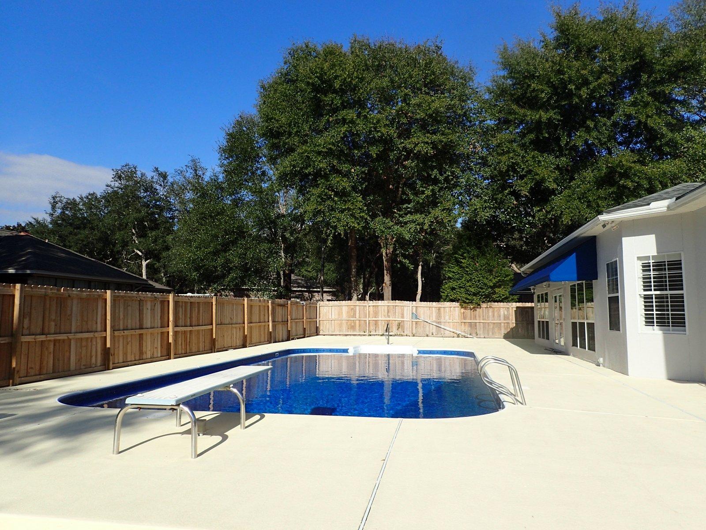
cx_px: 353
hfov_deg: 69.4
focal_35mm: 25
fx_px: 510
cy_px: 265
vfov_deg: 54.9
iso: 100
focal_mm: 4.5
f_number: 8
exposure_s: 1/250
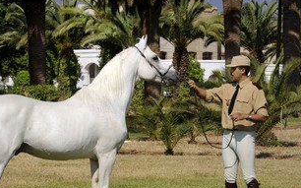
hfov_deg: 14.2
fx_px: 1205
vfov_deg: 8.9
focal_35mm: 147
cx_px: 106
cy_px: 125
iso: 200
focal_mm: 105
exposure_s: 1/320
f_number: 13
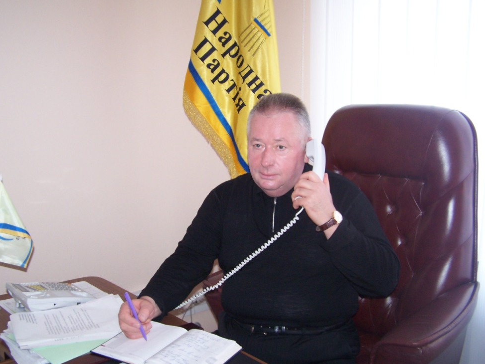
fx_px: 561
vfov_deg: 36.0
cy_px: 191
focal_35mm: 40
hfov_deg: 46.8
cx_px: 230
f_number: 2.8
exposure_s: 1/60
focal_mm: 6.3
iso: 140
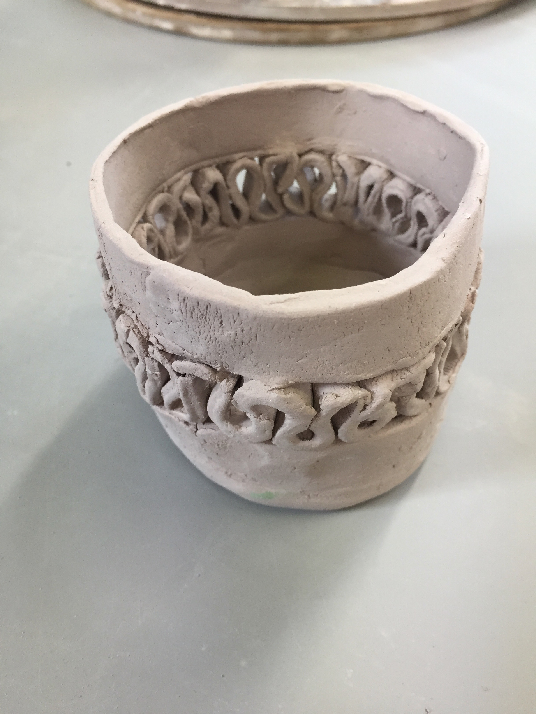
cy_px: 357
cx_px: 268
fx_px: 599
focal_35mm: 29
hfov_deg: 48.2
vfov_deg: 61.7
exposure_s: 1/30
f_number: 2.2
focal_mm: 4.15
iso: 50
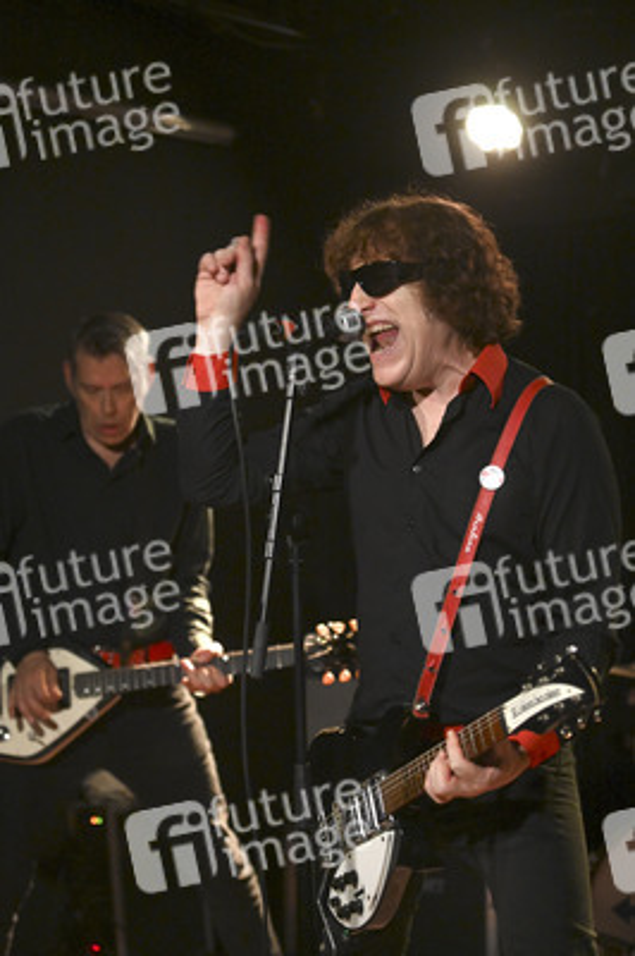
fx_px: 1988
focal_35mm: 75
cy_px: 478
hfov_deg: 18.2
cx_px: 318
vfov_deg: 27.0
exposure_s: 1/200
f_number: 2.8
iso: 6400
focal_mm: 75
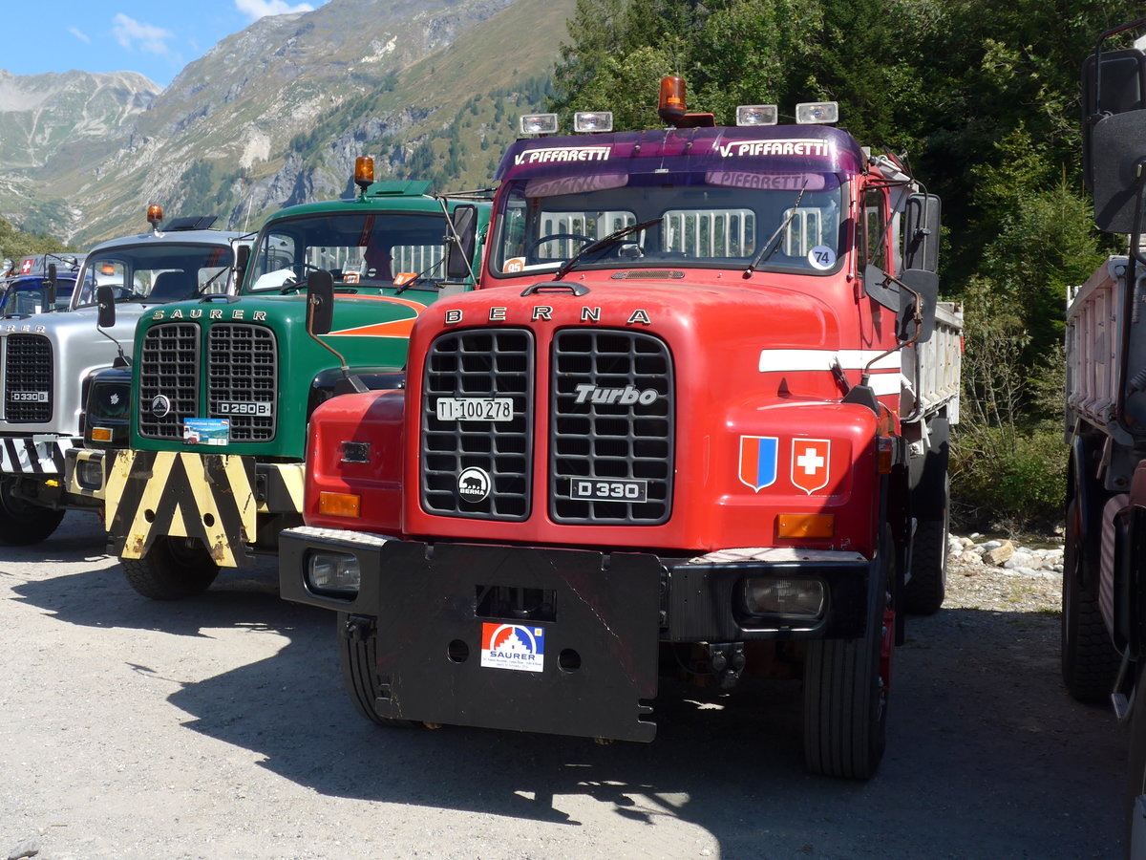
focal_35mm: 44
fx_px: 1457
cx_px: 573
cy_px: 430
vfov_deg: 32.9
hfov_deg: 42.9
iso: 80
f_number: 2.8
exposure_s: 1/1000
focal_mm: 9
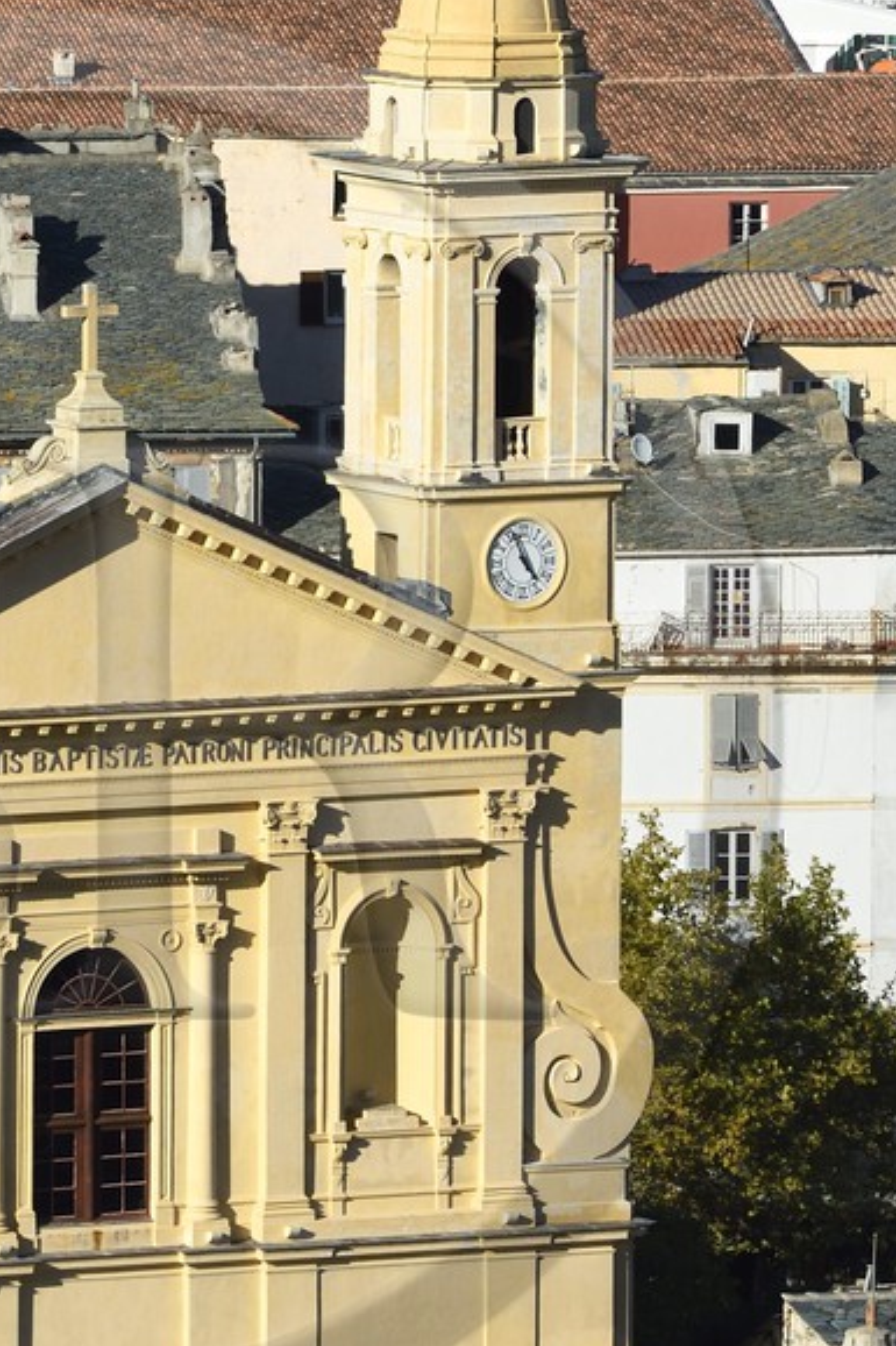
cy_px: 736
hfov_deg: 2.5
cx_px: 54
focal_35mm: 553
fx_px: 20656
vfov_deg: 3.7
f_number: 13
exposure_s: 1/320
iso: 200
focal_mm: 200
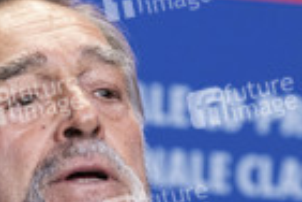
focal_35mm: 453
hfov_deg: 4.6
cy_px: 264
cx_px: 185
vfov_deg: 3.0
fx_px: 3800
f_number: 2.8
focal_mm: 94.5
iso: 1600
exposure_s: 1/170
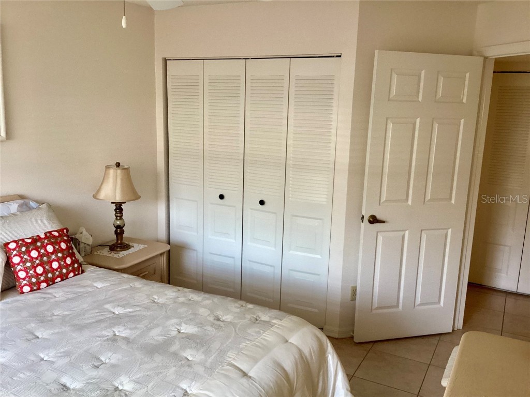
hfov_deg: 58.4
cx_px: 265
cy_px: 198
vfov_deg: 45.4
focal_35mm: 31
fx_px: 475
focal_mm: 3.3
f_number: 2.4
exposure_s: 1/60
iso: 250
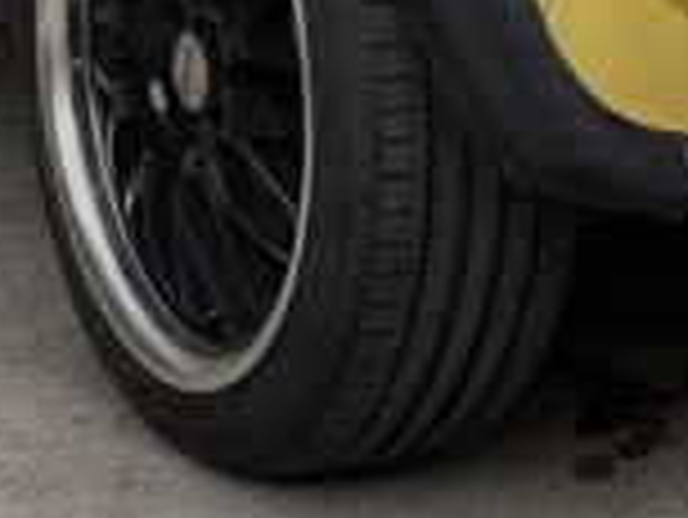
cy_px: -788
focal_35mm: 402
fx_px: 7996
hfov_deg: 4.9
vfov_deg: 3.6
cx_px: 576
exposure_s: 1/121
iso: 25
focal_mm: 9
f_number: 2.8
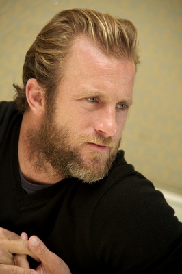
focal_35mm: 155
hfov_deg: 8.8
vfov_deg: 13.3
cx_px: 91
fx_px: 1177
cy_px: 137
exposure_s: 1/60
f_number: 5.6
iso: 640
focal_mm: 155
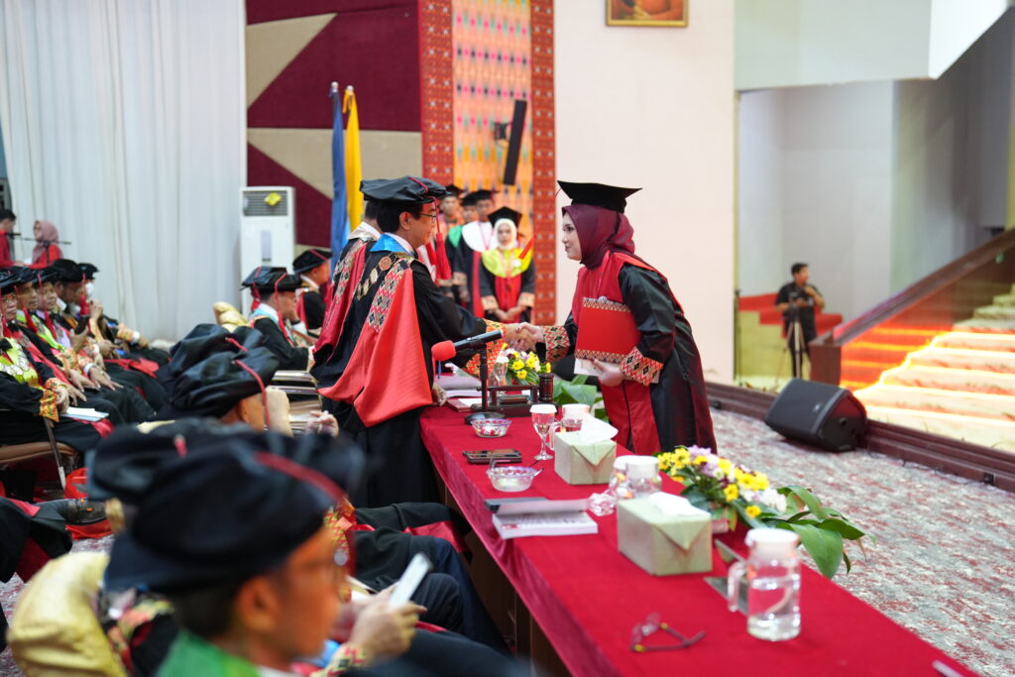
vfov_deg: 27.0
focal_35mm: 50
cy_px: 338
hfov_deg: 39.6
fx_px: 1410
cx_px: 508
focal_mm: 50
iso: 2500
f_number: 2
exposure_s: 1/100
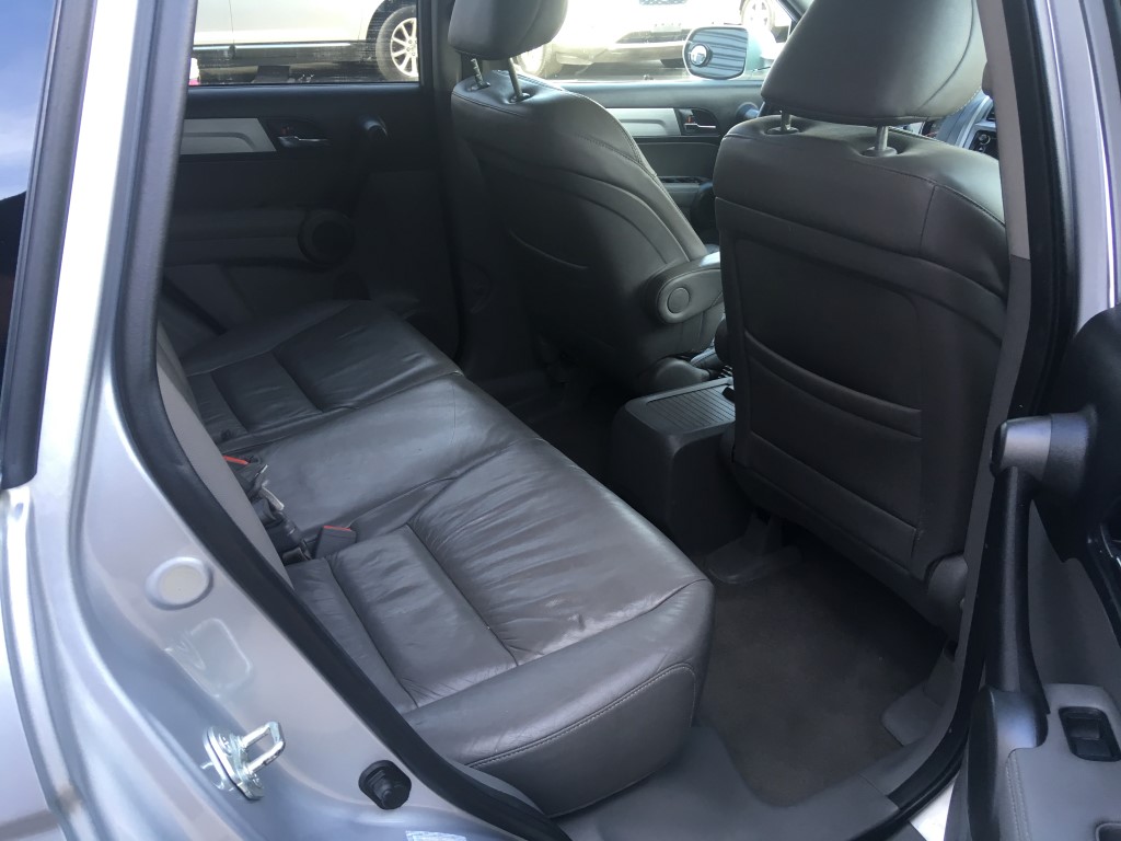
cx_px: 560
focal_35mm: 29
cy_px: 420
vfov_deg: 48.2
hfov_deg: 61.7
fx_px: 939
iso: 25
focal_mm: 4.15
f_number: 2.2
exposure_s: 1/40
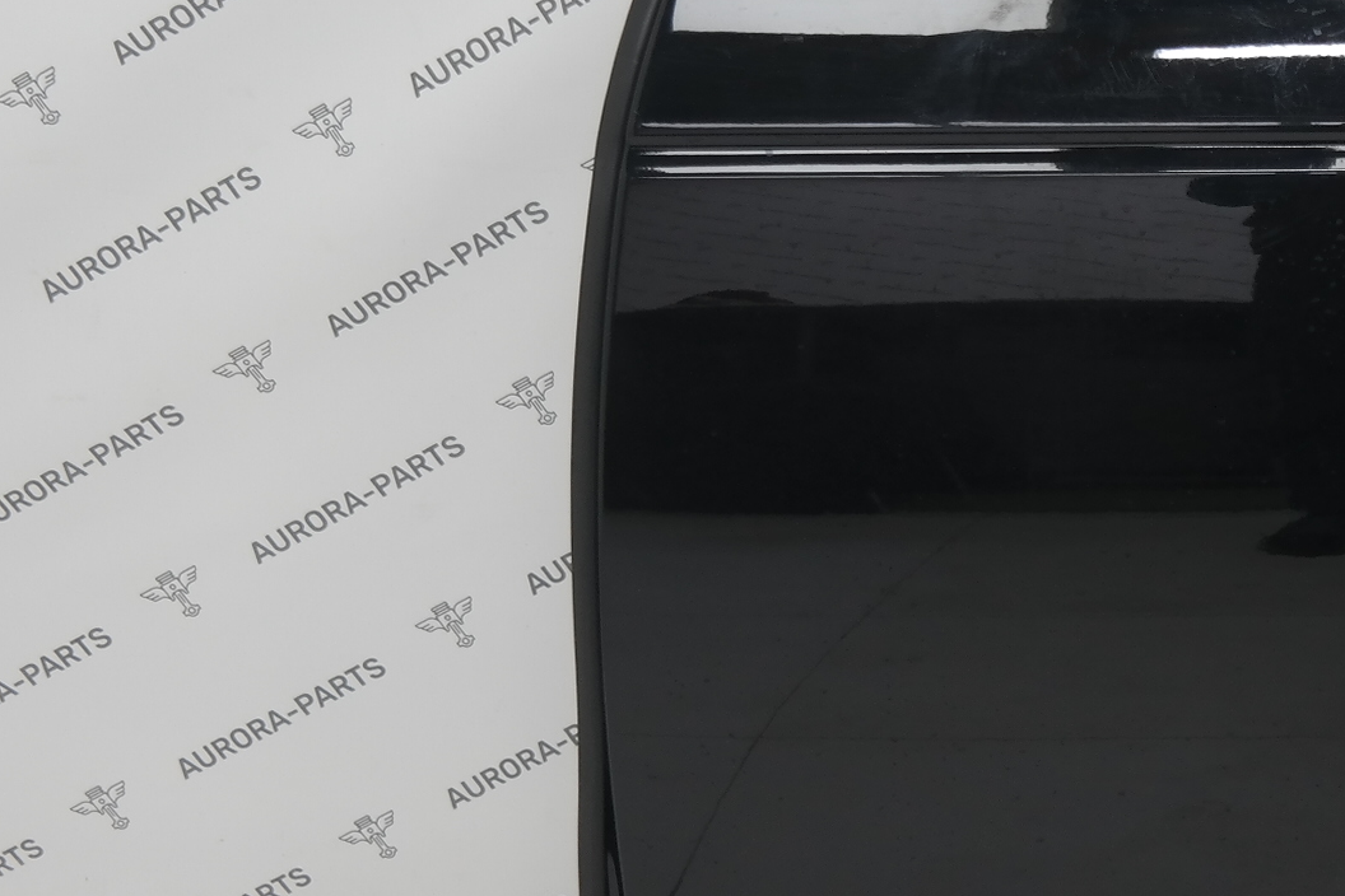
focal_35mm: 93
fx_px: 3474
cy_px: 167
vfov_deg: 14.6
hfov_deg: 20.7
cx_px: 1532
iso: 200
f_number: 4
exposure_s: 1/50
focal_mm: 22
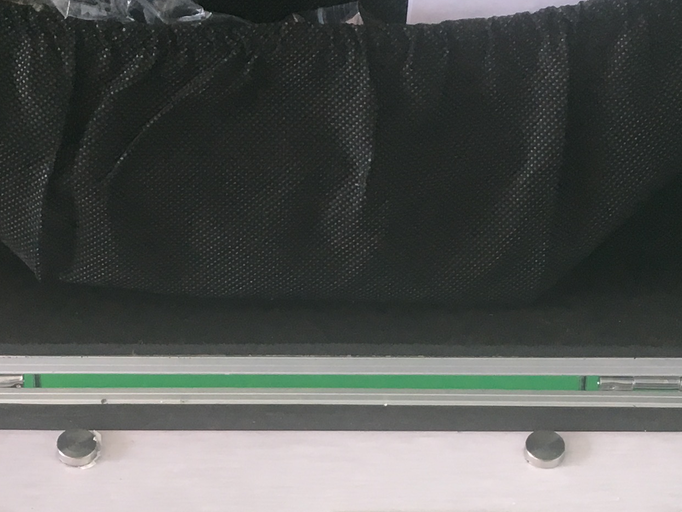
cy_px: 488
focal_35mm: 94
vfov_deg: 15.5
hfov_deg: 20.8
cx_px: 281
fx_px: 1852
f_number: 2.2
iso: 80
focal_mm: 4.15
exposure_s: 1/33
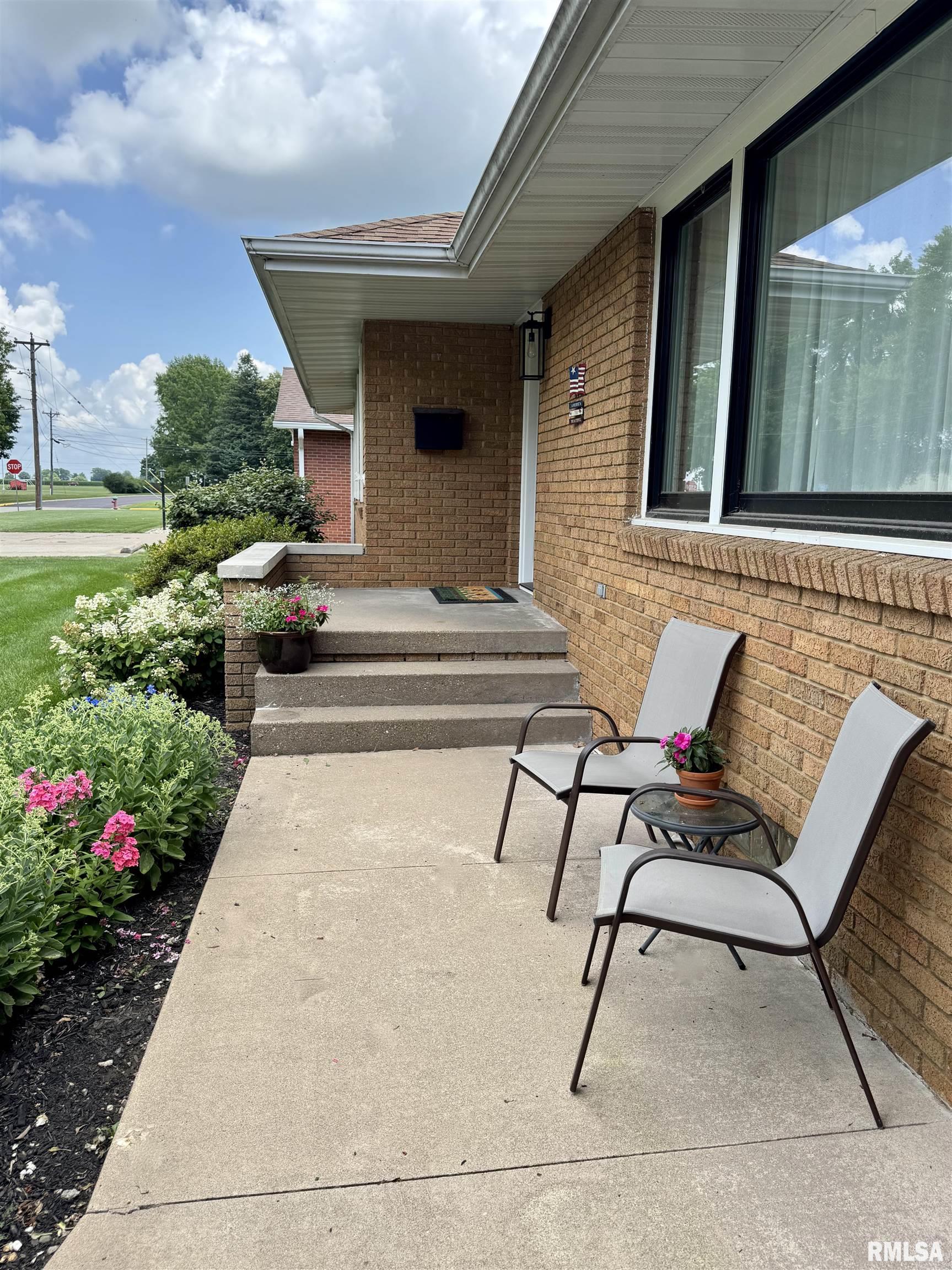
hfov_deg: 56.8
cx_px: 476
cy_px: 635
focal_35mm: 24
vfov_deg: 71.6
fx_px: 880
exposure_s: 1/1425
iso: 80
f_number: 1.78
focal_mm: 6.76
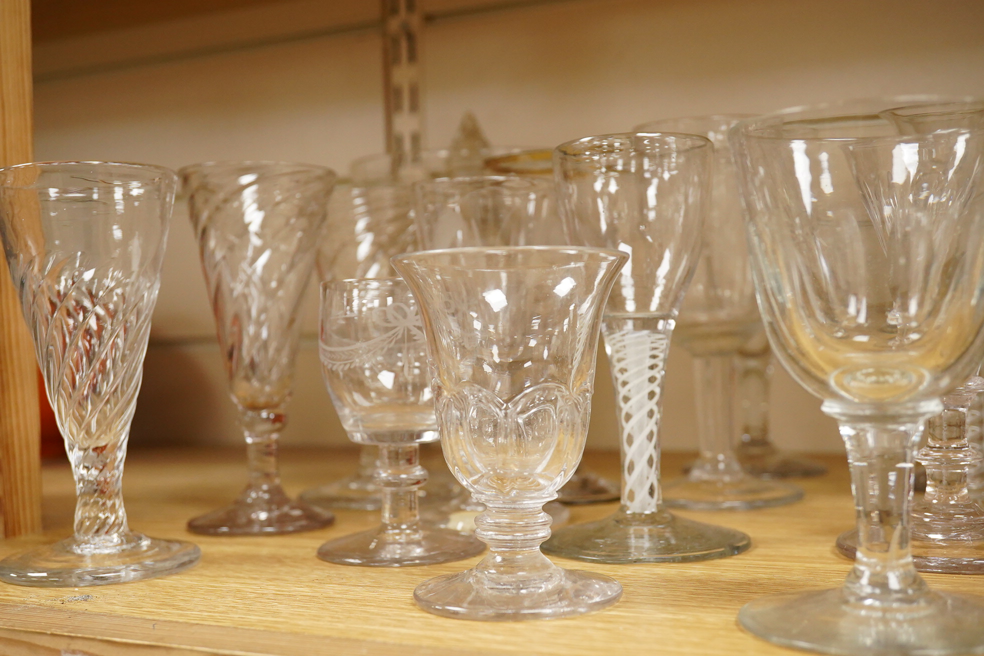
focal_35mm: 45
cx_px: 492
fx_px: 1230
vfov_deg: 29.9
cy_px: 328
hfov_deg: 43.6
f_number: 8
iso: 2500
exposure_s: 1/160
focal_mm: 30
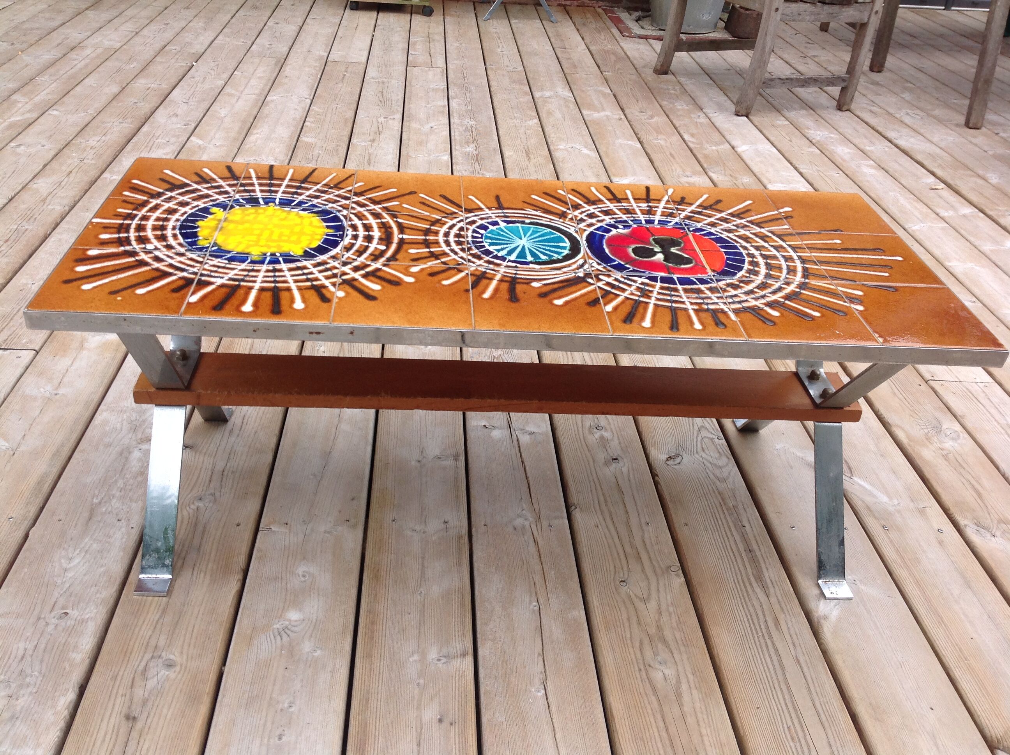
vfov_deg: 40.6
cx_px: 505
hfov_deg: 52.7
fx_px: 1020
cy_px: 378
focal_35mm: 35
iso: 50
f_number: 2.4
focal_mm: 4.28
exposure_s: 1/672
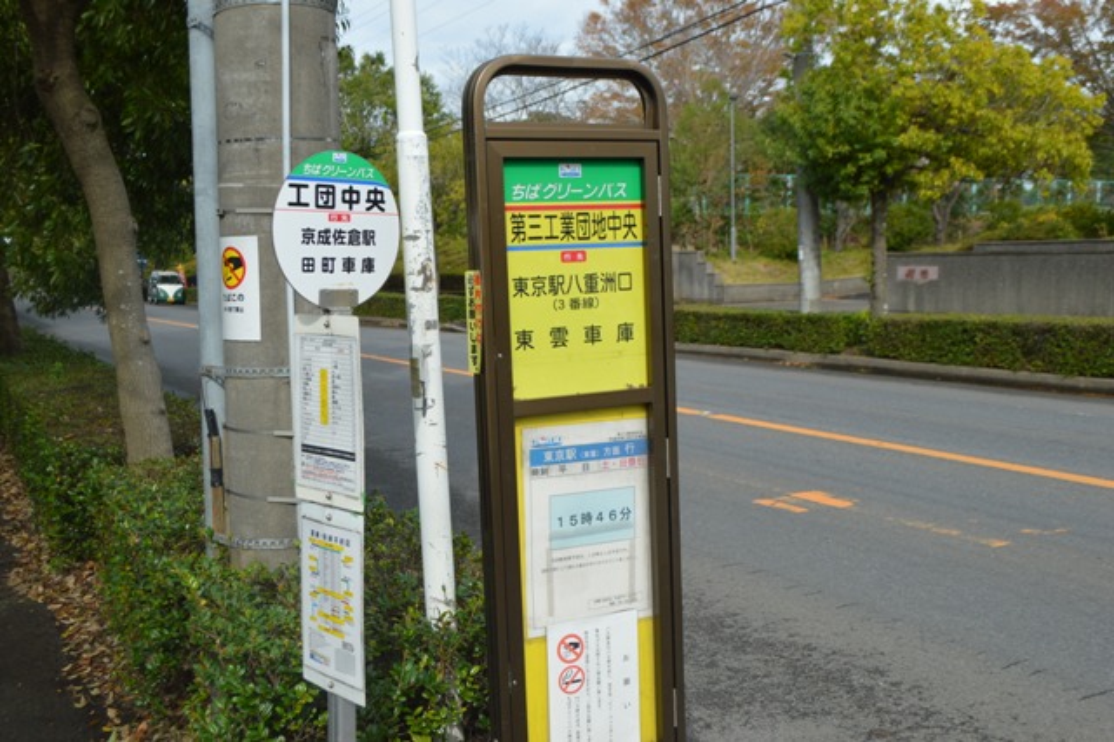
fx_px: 1113
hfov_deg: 53.2
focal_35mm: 36
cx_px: 557
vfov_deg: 36.8
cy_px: 371
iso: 100
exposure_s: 1/250
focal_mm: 24
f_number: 8
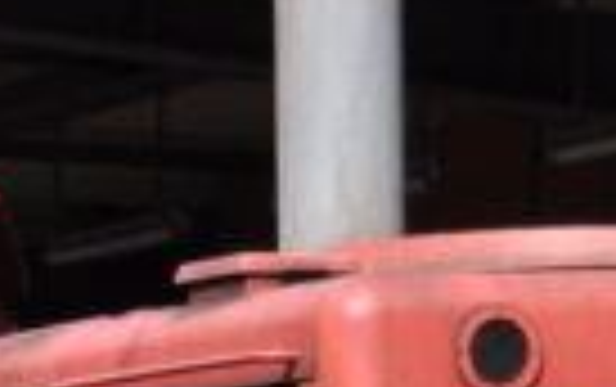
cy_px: 896
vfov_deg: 3.3
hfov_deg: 5.2
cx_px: -558
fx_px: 6720
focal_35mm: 400
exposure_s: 1/1250
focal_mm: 35
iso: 400
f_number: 5.6
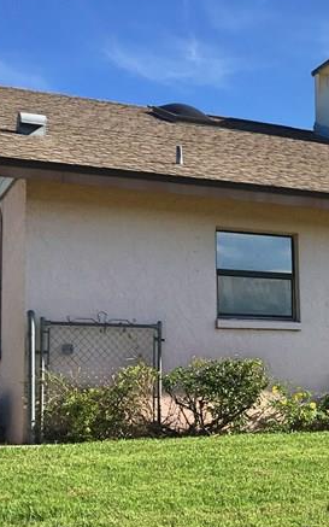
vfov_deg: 28.5
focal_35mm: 72
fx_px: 1033
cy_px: 328
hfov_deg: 16.6
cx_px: 484
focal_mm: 4.15
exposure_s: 1/1570
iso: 25
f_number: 2.2
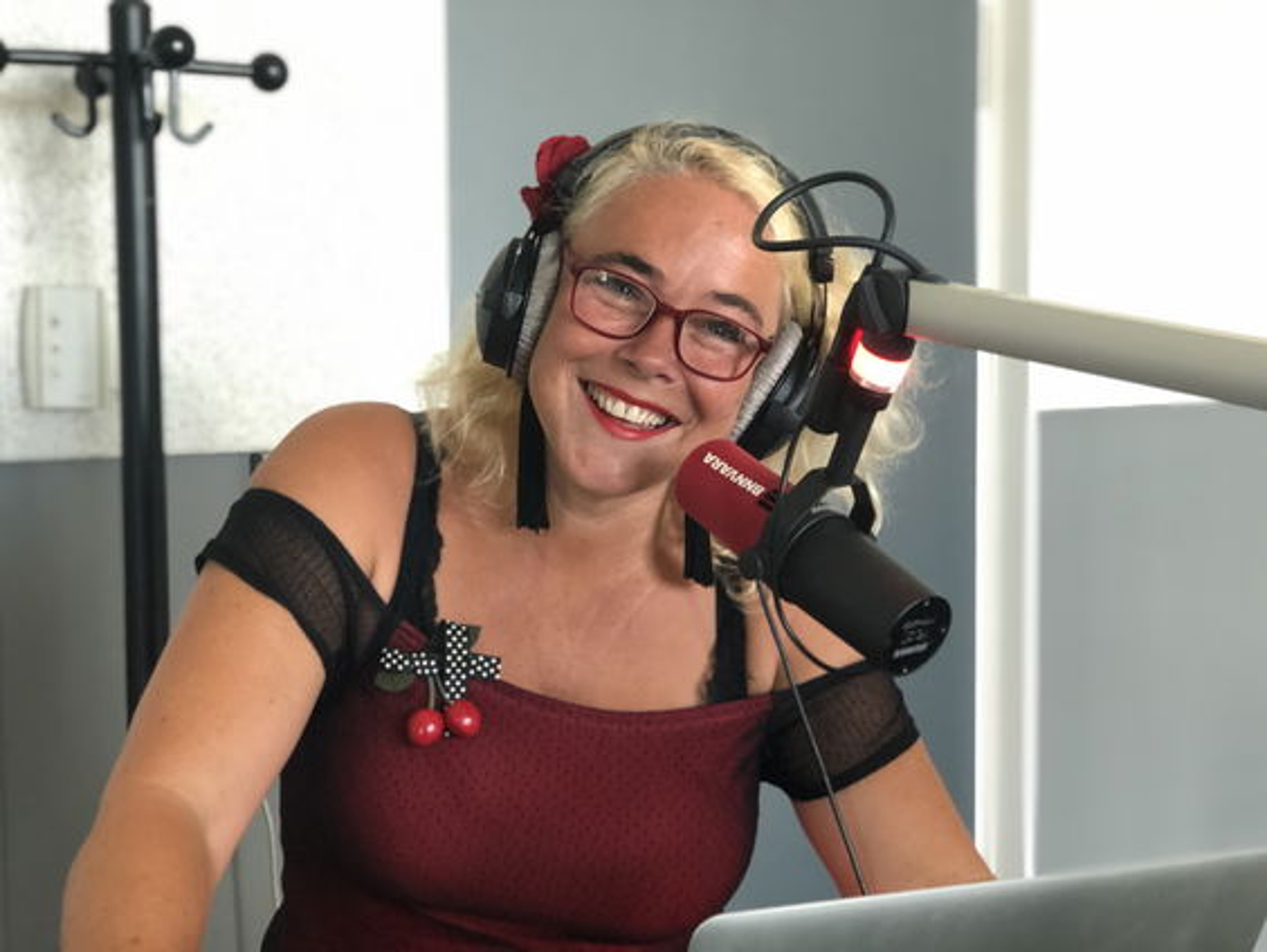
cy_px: 476
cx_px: 634
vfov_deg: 25.7
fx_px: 2088
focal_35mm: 57
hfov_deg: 33.8
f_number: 2.8
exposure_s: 1/33
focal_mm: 6.6
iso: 320
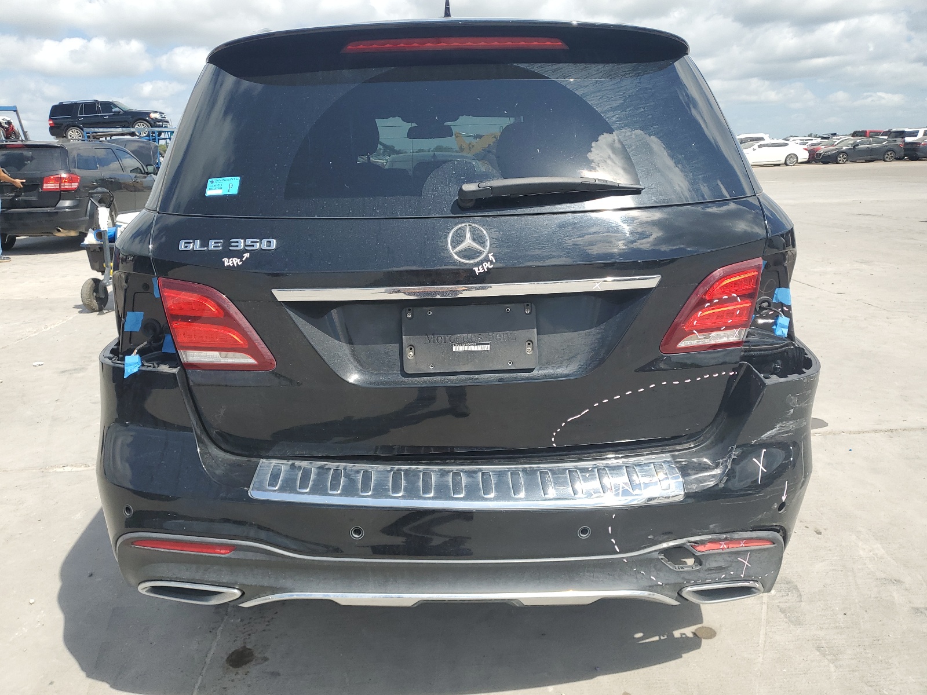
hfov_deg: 67.3
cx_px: 464
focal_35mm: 26
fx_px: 696
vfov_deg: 53.1
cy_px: 348
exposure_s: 1/2500
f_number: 1.5
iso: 50
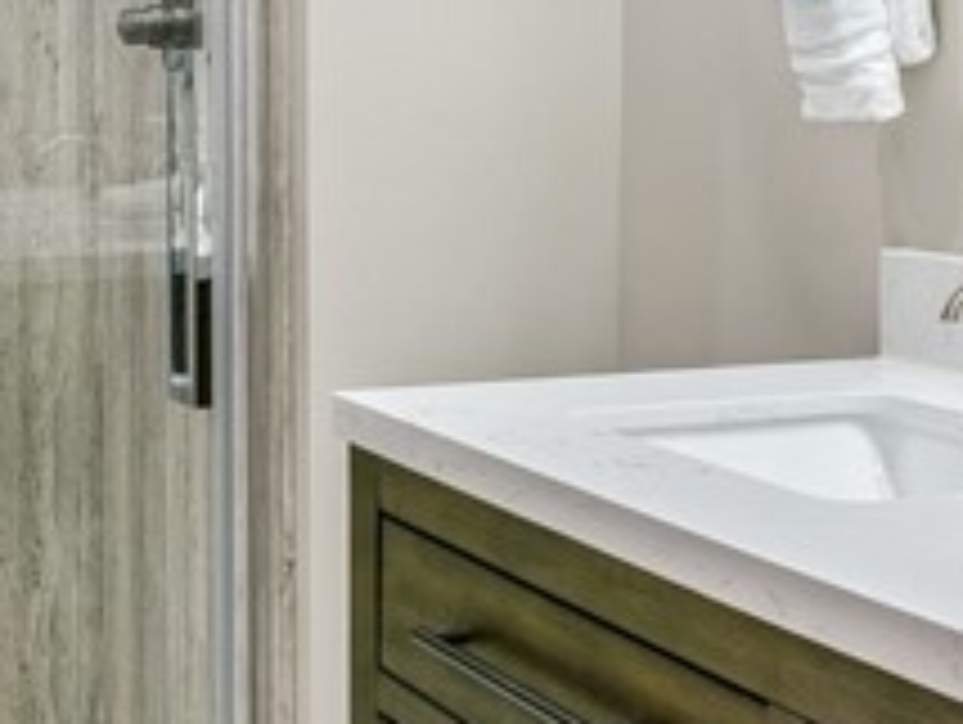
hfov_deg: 24.2
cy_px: 362
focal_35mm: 80
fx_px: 2240
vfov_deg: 18.4
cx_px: 554
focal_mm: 11
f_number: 7.1
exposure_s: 1/80
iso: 320
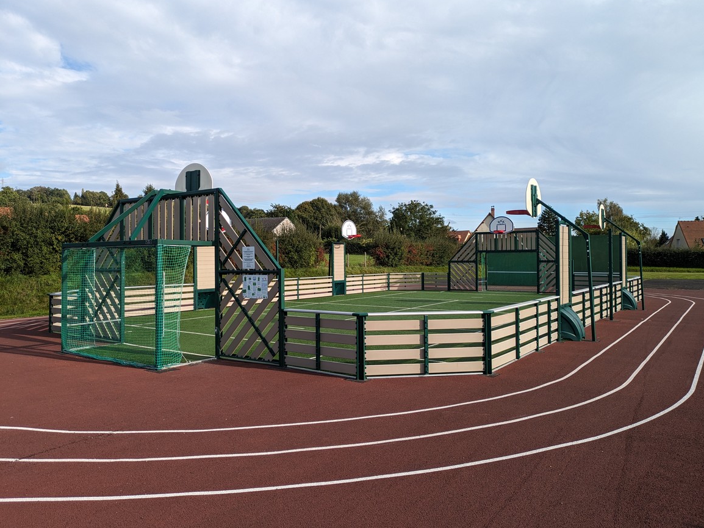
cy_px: 258
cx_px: 365
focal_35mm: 26
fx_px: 529
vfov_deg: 53.0
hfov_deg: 67.3
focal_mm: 5.43
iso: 44
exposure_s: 1/1147
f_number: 1.89
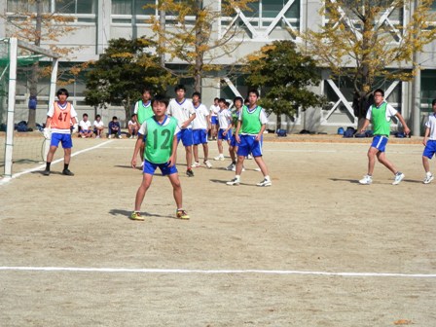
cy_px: 164
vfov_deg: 12.8
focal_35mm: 116
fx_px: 1461
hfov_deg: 17.0
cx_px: 218
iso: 80
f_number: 5.2
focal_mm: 20.9
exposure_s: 1/640
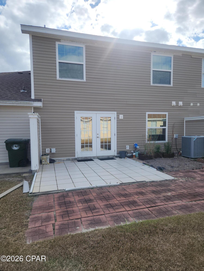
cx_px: 102
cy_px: 136
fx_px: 181
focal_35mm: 23
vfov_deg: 73.9
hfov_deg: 58.9
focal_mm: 5.4
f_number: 1.8
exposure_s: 1/2054
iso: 20
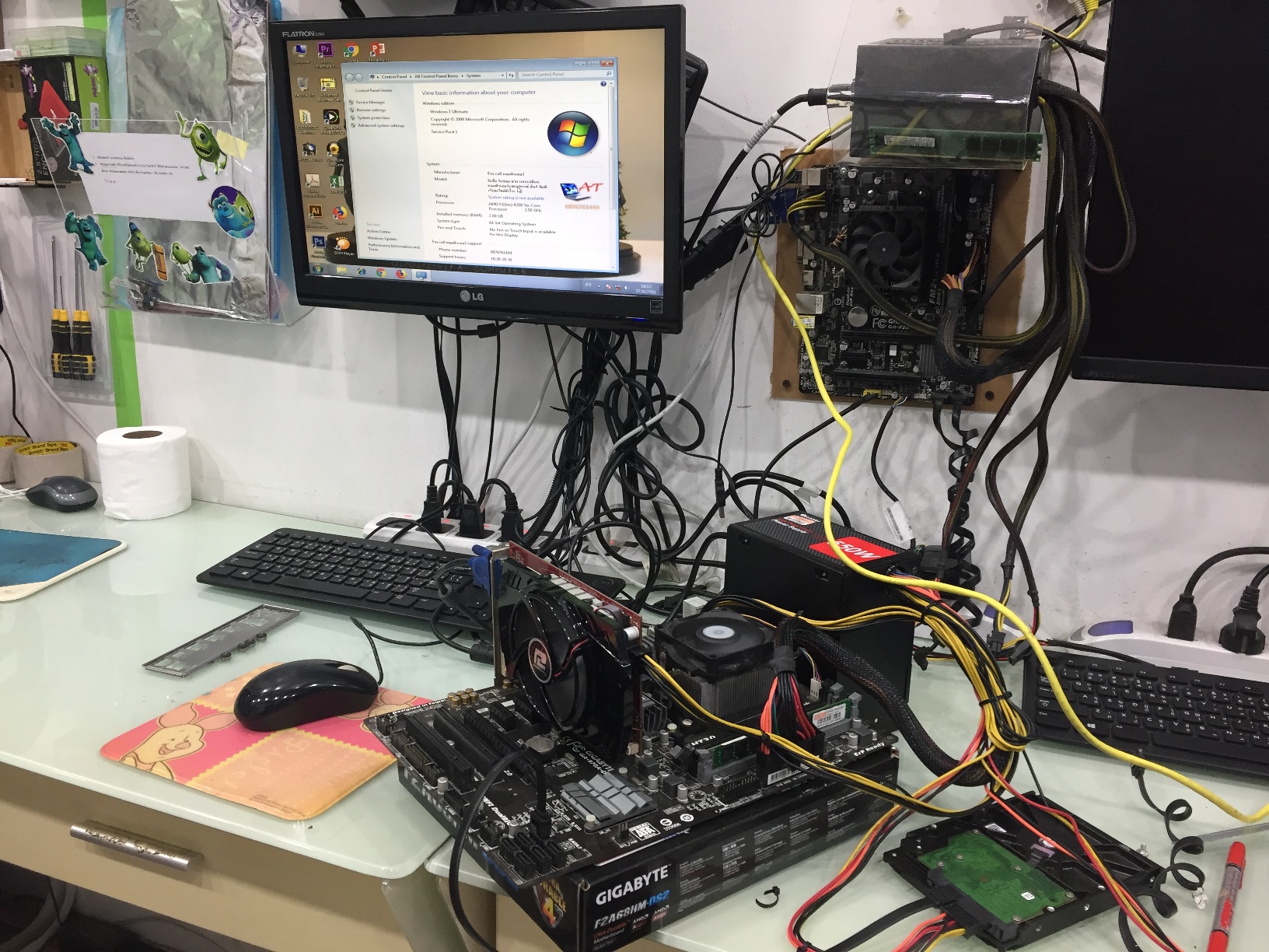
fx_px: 1063
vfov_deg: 48.2
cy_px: 476
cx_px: 634
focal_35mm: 29
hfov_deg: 61.7
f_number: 2.2
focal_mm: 4.15
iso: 100
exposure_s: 1/33
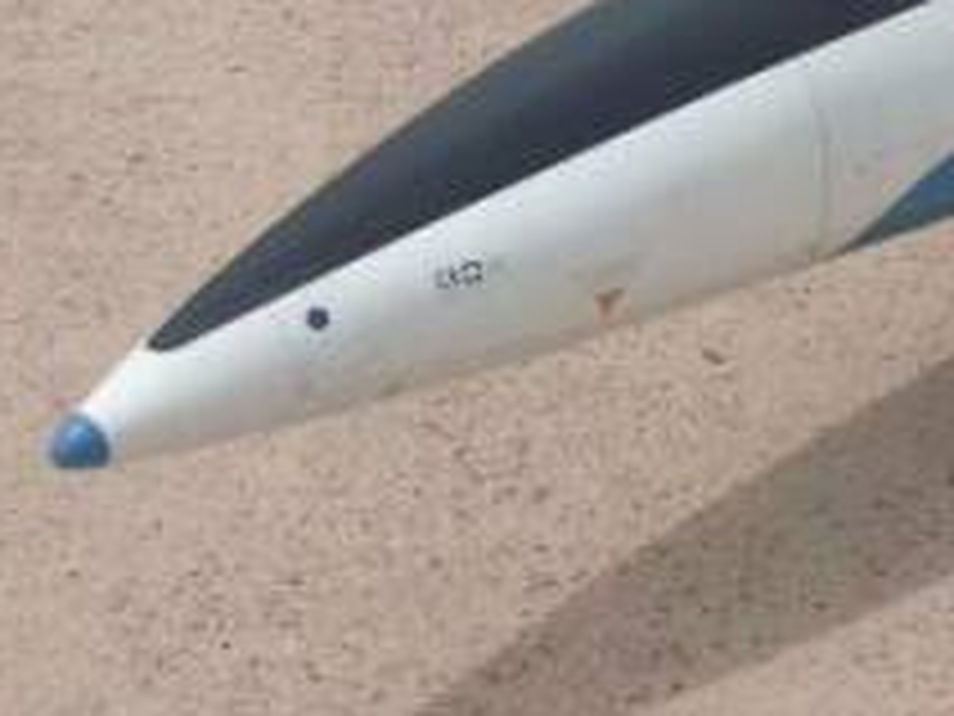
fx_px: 3638
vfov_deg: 11.1
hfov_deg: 13.8
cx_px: 1521
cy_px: -7
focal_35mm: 132
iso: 80
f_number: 4.6
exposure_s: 1/1000
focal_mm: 7.1
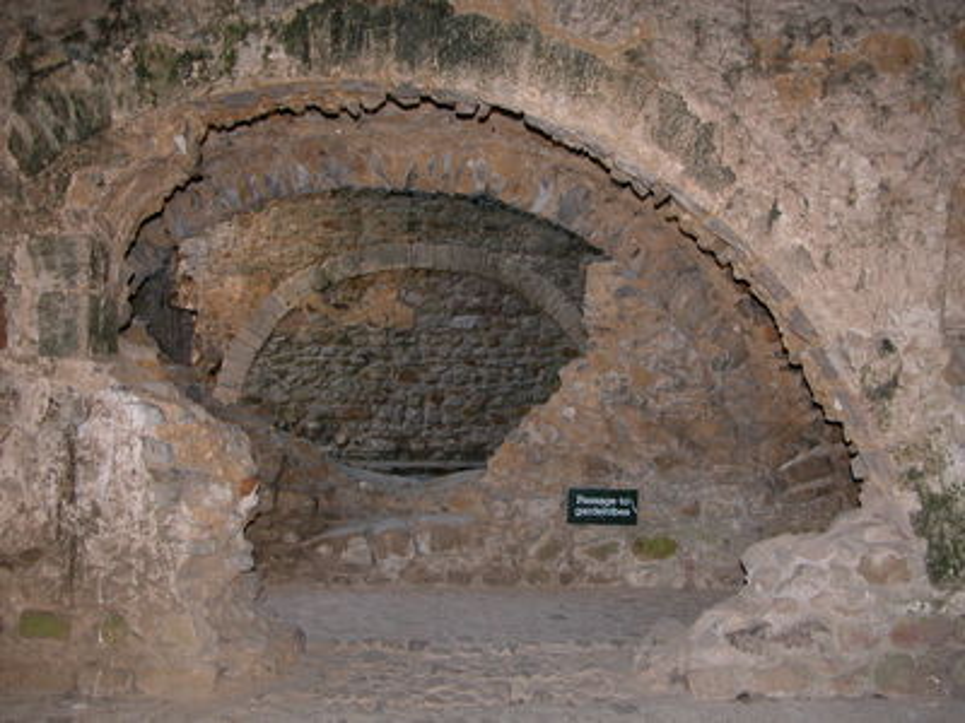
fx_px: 1031
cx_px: 482
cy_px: 362
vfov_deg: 38.7
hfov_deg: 50.1
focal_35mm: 37
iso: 100
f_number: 2.8
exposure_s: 1/60
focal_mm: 9.5
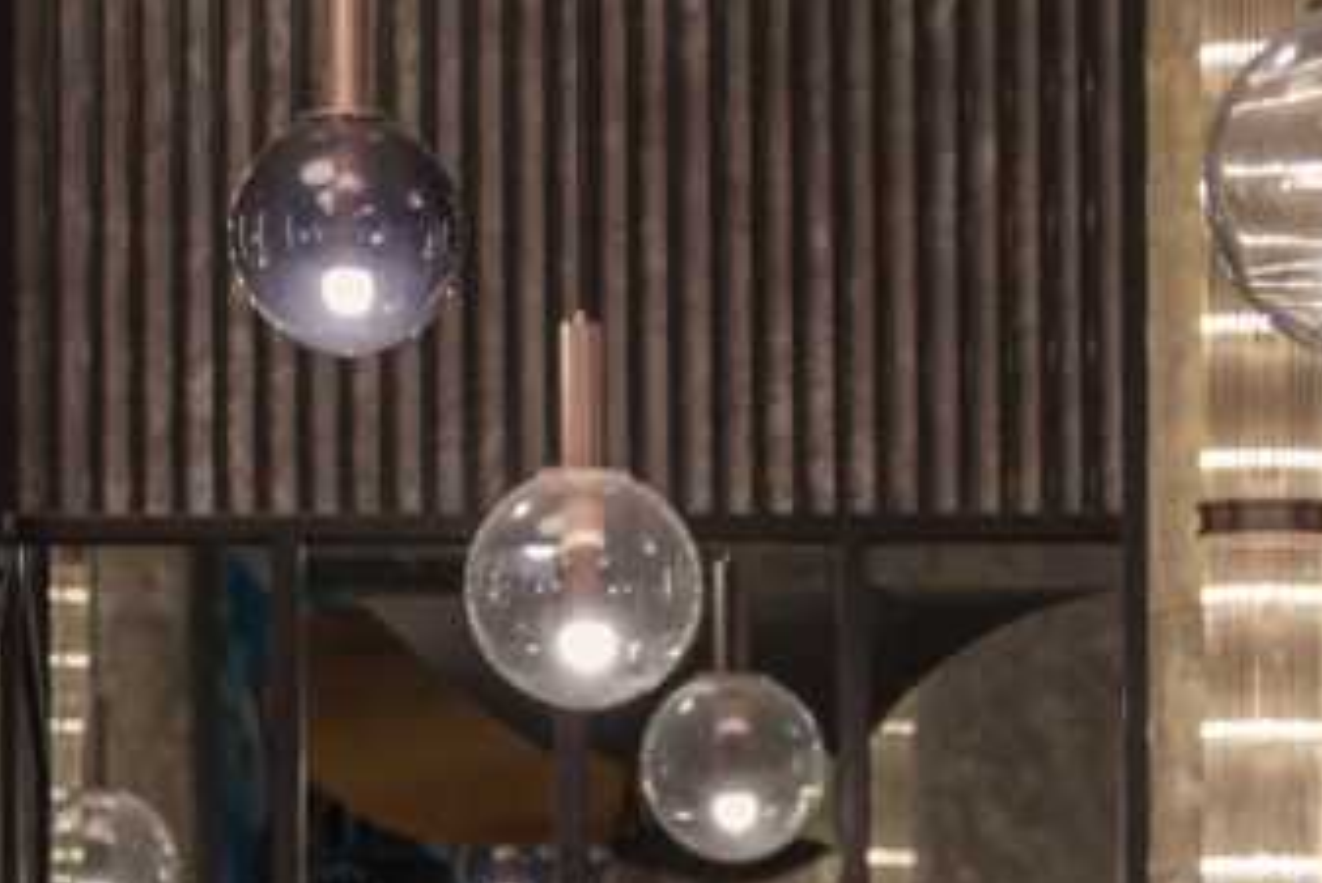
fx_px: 8302
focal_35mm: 226
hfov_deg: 9.1
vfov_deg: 6.0
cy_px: 1393
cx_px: 1269
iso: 400
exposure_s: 1/50
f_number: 2.8
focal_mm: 47
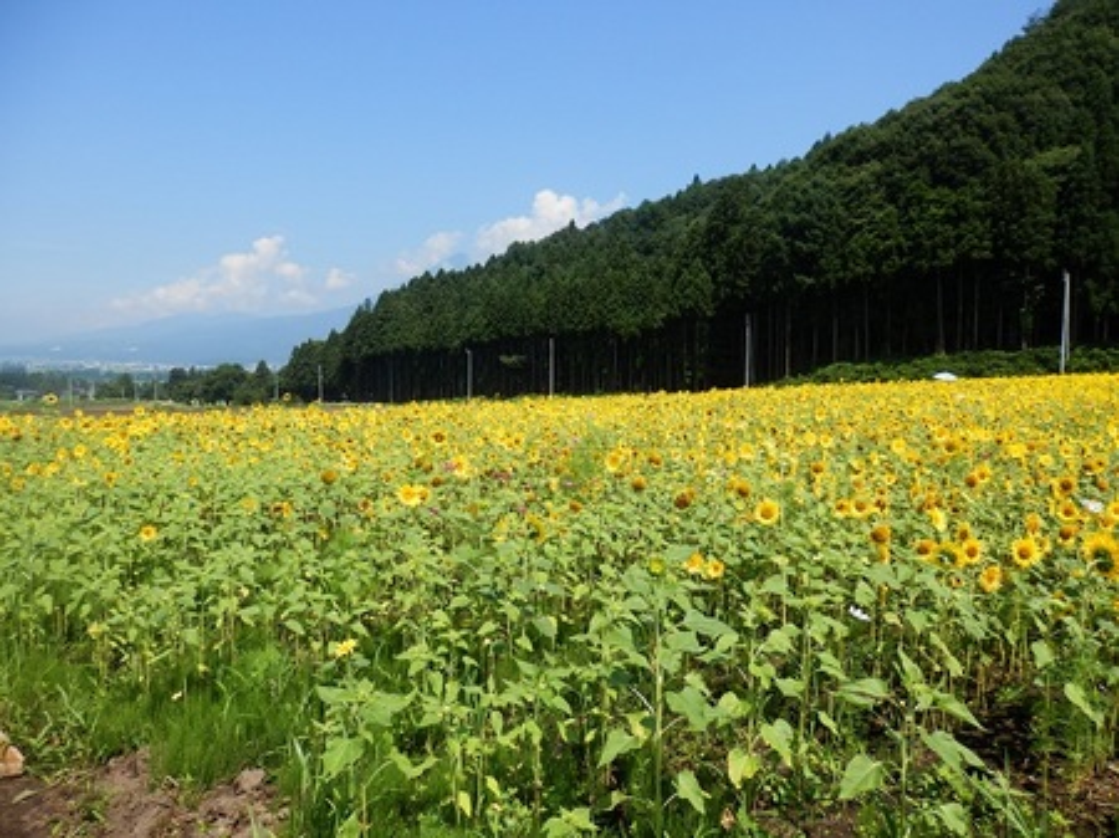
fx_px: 808
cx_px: 560
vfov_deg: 54.8
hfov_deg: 69.4
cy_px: 419
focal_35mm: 25
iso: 80
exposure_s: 1/160
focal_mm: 4.5
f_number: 8.7
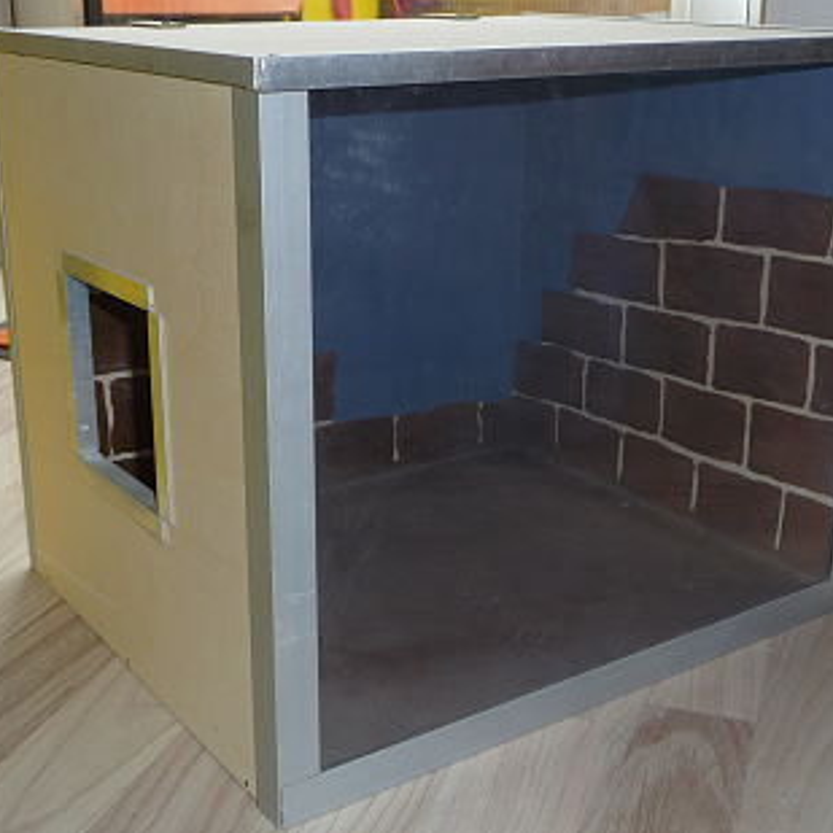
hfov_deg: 35.4
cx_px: 418
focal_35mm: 48
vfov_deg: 35.4
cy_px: 414
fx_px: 1307
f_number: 3.9
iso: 100
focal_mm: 6.7
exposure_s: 1/30
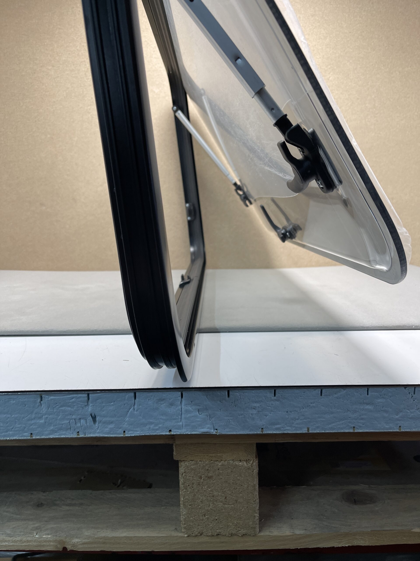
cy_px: 280
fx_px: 421
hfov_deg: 53.1
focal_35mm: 26
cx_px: 210
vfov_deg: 67.3
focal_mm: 5.1
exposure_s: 1/100
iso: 100
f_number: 1.6
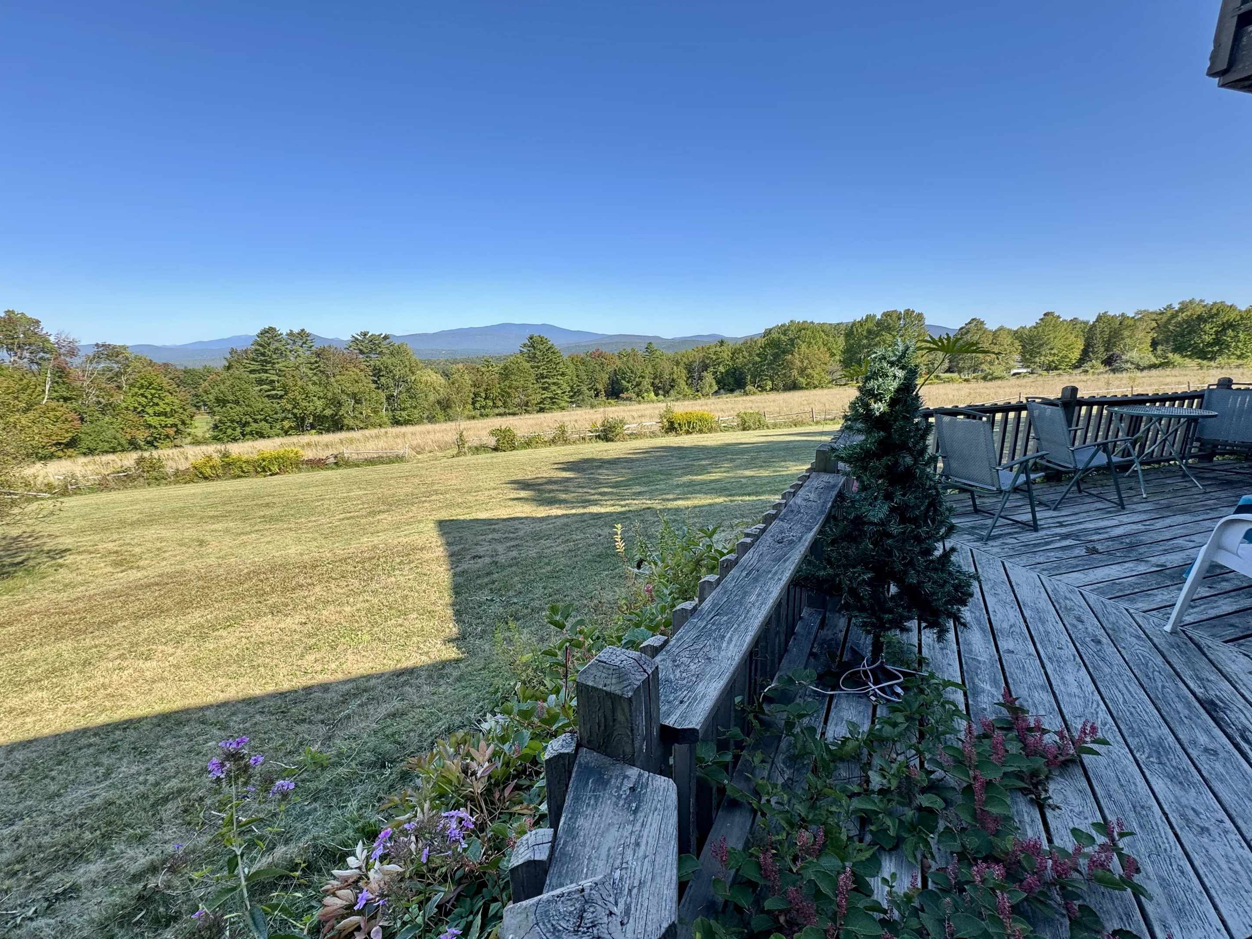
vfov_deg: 81.7
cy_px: 475
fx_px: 543
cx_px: 627
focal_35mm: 15
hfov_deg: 98.2
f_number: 2.2
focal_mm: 2.22
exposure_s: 1/252
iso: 40
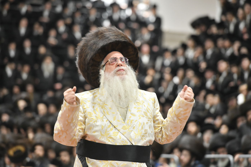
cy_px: 84
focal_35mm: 200
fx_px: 1394
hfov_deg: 10.3
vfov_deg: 6.9
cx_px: 126
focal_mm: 200
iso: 1600
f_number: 5.6
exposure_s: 1/125
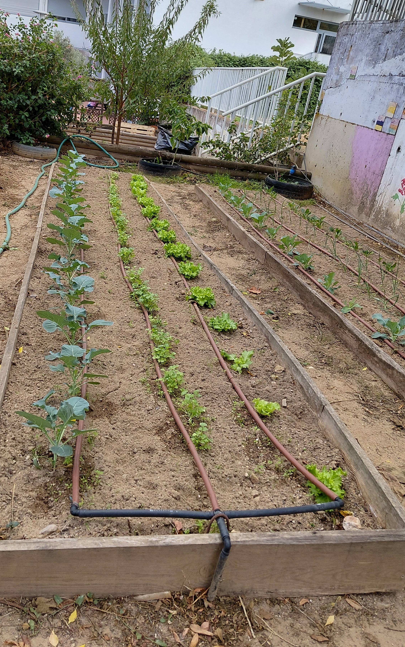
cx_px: 150
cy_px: 315
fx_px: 530
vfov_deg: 62.9
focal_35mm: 30
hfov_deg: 41.5
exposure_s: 1/489
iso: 50
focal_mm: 4.69
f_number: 1.8
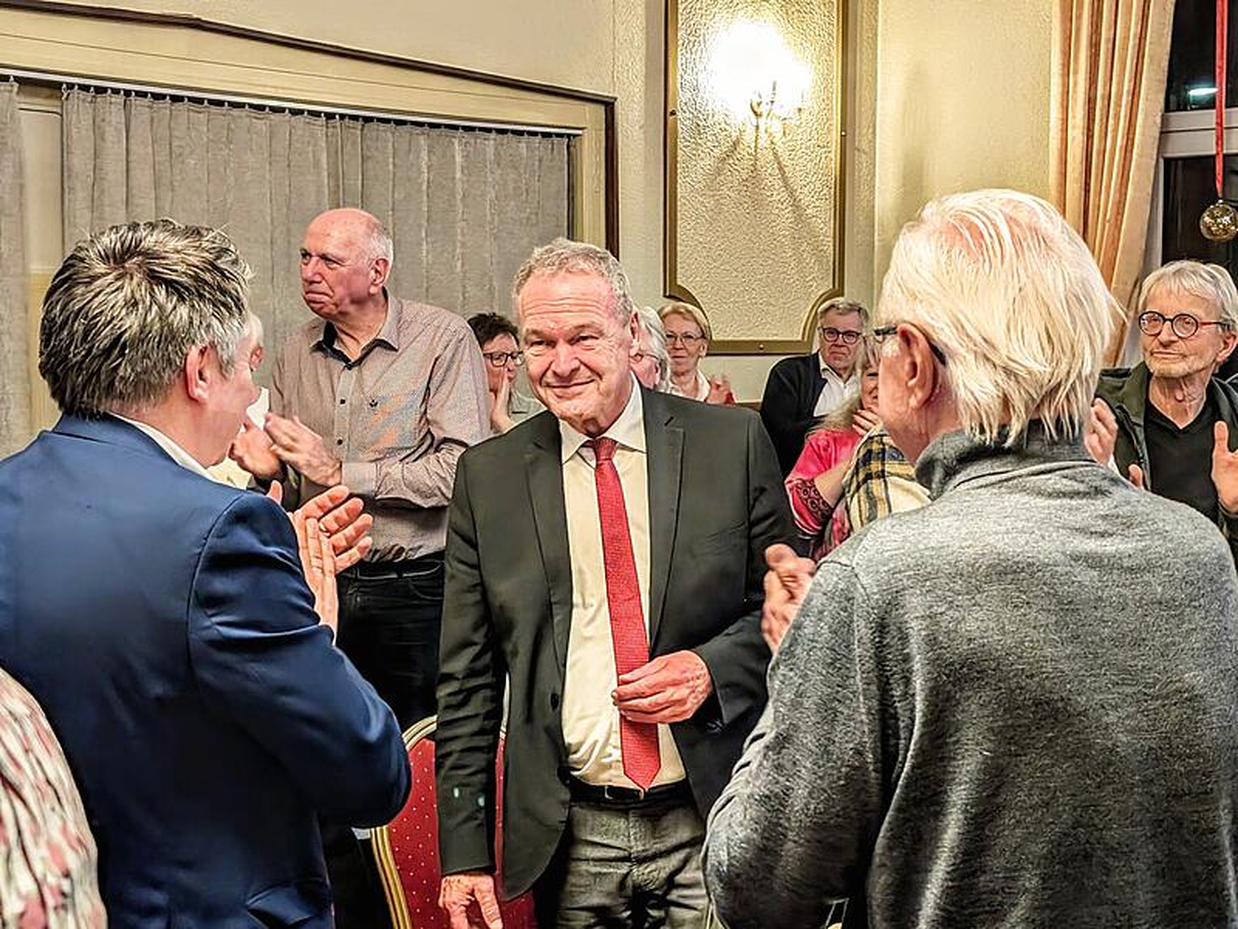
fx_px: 1752
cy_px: 464
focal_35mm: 49
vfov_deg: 29.7
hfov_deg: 38.9
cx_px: 619
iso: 474
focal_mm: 6.9
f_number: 1.68
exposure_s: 1/100
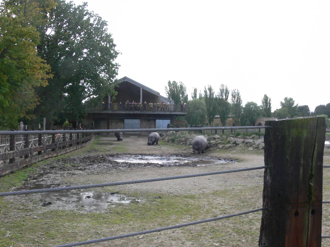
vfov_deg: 36.8
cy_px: 125
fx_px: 372
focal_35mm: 39
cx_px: 169
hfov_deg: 47.9
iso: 80
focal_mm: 7.4
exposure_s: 1/125
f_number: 5.6
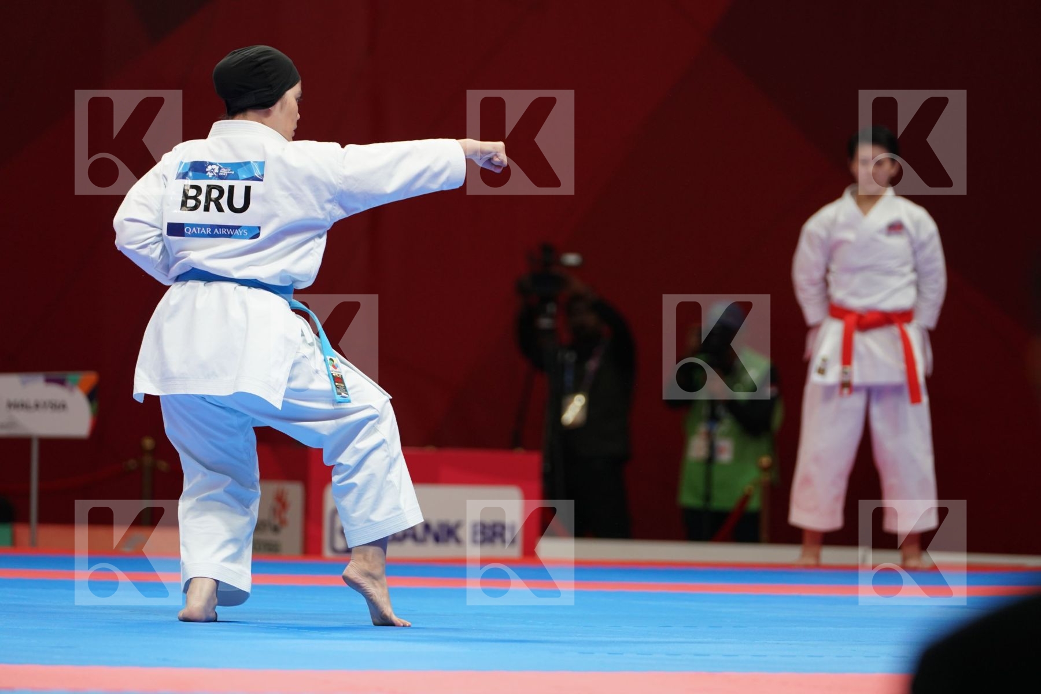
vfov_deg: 6.2
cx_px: 520
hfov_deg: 9.2
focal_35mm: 223
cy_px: 347
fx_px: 6448
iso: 1600
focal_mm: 223
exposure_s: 1/500
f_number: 4
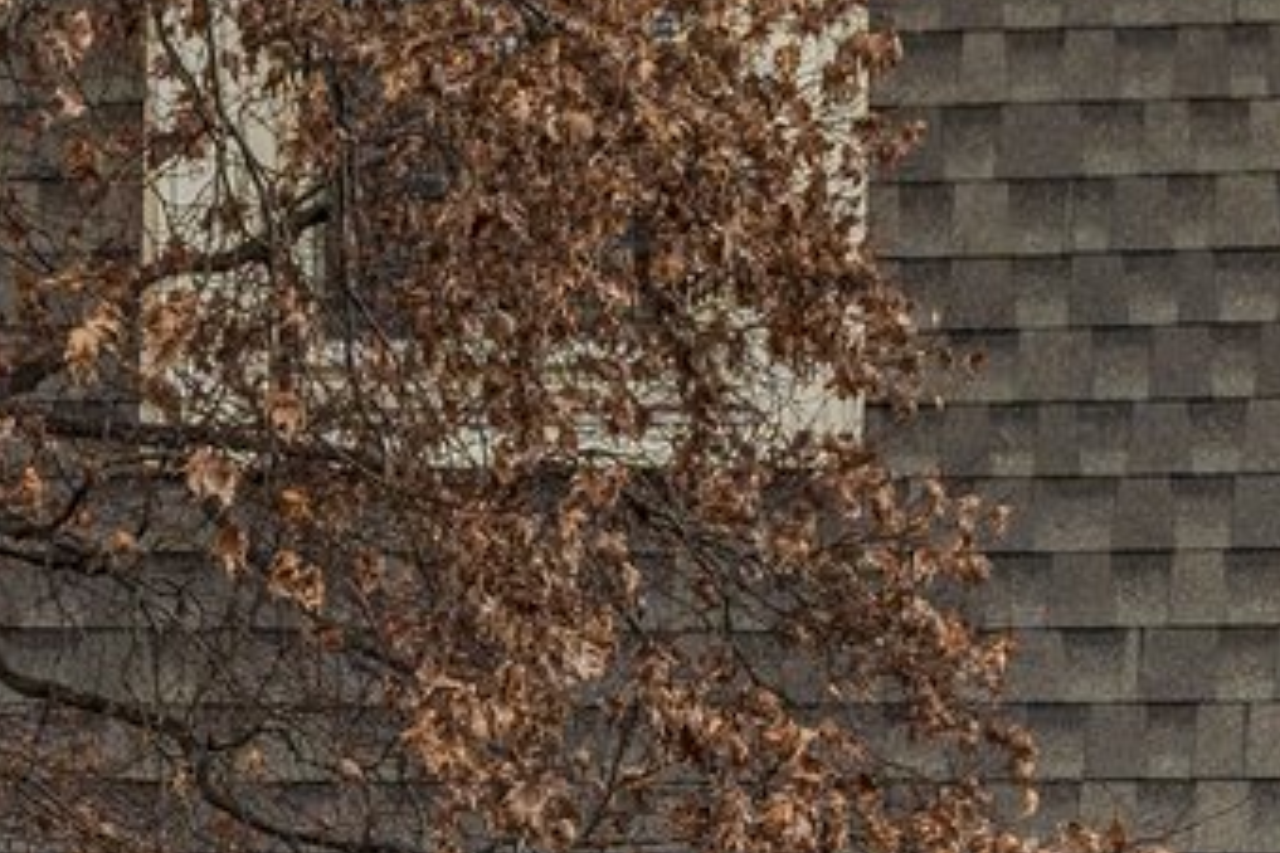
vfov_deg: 7.4
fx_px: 6435
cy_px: 1432
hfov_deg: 11.3
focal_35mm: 181
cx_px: 1171
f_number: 4.5
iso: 400
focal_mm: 30
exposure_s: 1/40
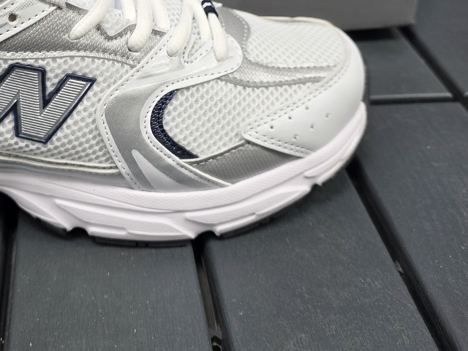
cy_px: 54
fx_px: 662
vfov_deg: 28.8
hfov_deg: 37.7
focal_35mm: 49
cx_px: 104
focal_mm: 6.3
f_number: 1.7
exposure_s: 1/100
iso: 160
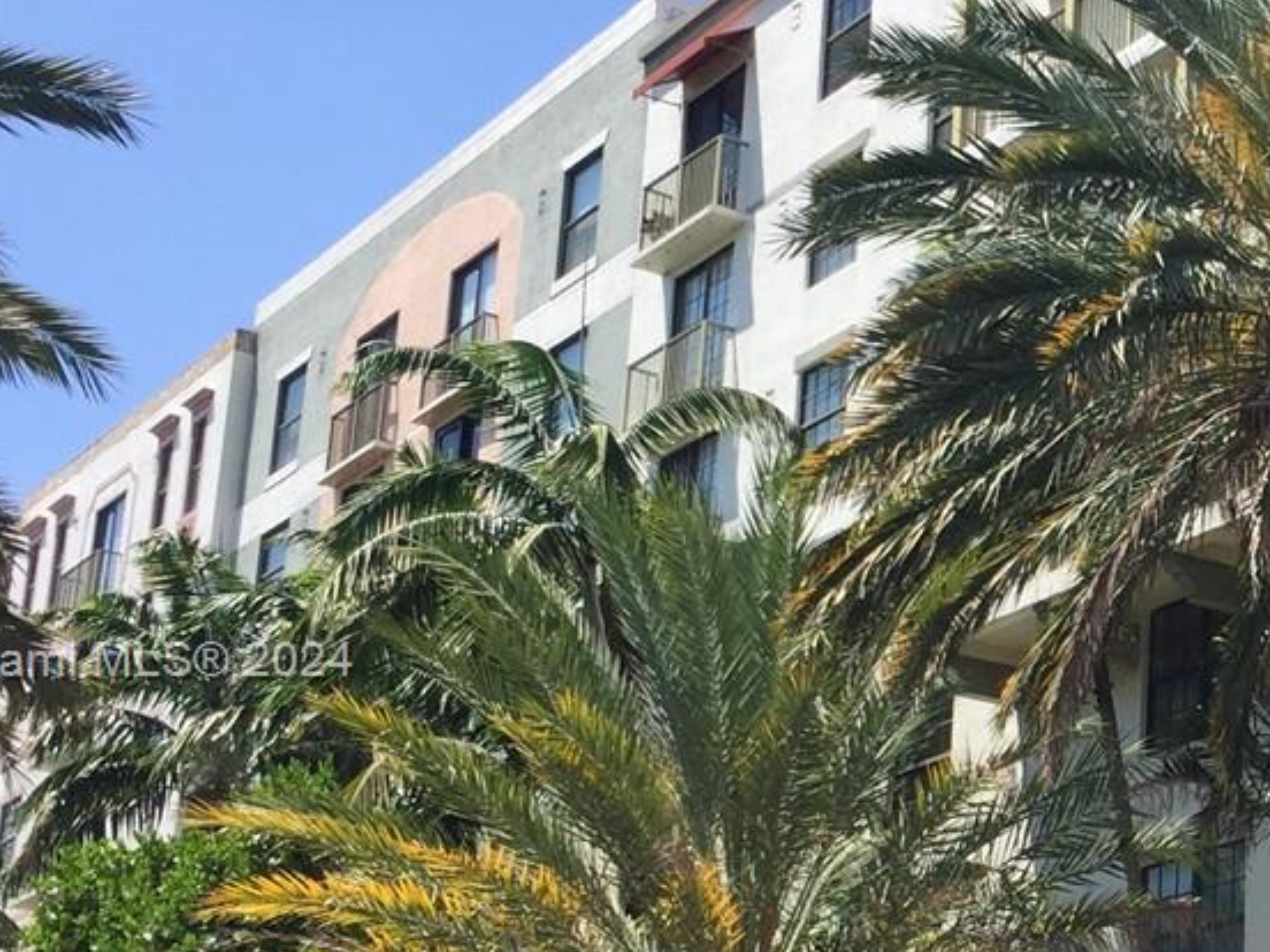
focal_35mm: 84
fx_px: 3082
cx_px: 1459
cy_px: 665
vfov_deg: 17.5
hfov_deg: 21.8
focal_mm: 4.15
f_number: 2.2
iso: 32
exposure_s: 1/1319
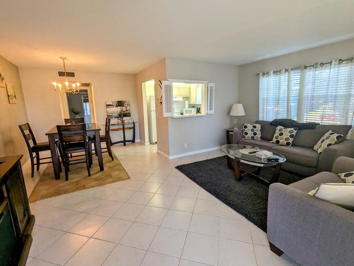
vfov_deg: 78.2
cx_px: 177
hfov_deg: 94.4
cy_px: 133
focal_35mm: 16
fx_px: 164
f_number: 2.2
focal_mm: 2.35
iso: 242
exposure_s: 1/120
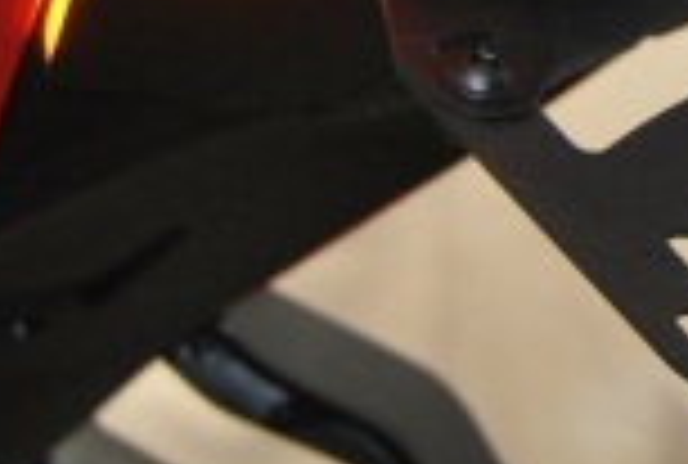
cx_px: 755
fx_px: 5999
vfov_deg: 4.4
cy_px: -218
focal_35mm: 313
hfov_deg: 6.5
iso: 200
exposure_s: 1/60
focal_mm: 40
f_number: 5
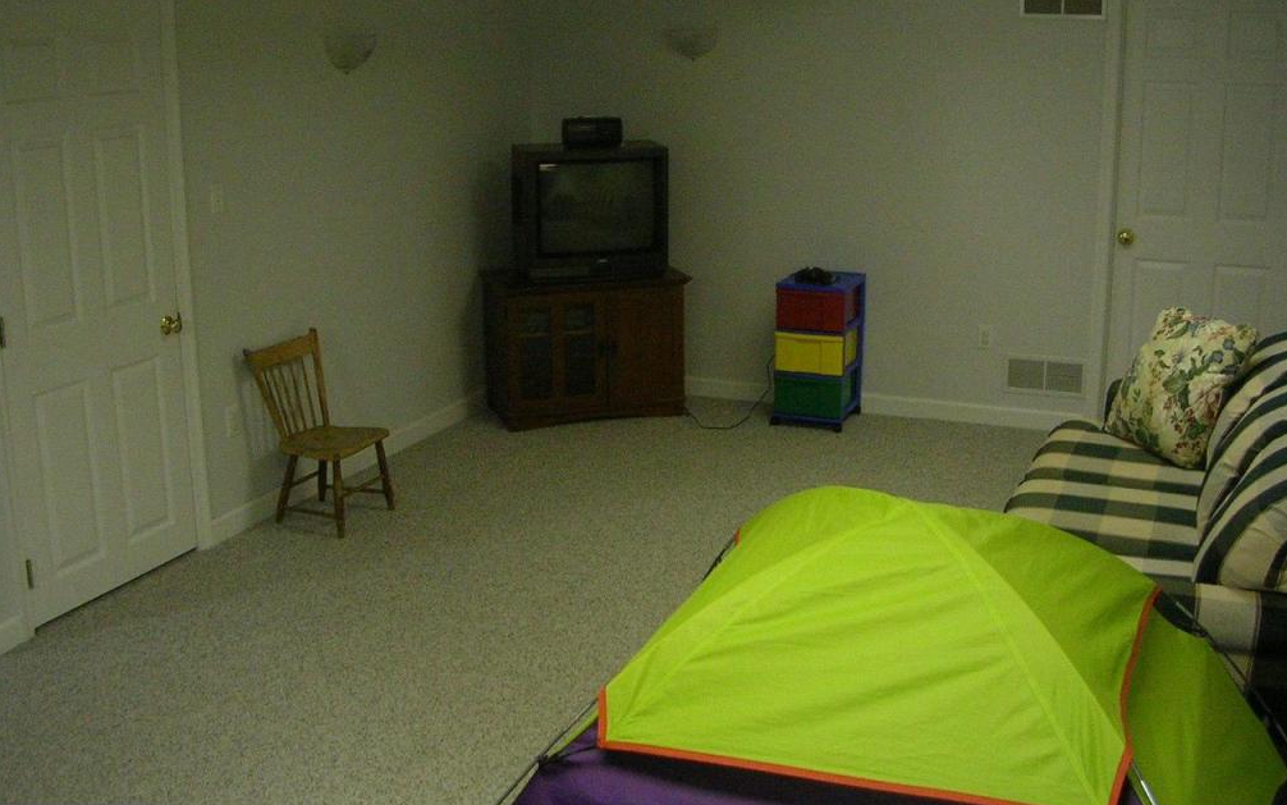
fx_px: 1438
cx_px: 651
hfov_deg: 48.2
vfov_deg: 31.2
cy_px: 366
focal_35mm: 41
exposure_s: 1/90
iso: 200
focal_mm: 5.8
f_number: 2.8
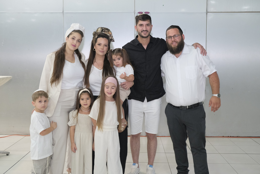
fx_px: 260
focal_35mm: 36
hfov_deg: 53.1
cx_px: 130
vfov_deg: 36.9
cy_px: 87
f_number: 3.2
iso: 2500
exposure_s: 1/125
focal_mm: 24.3
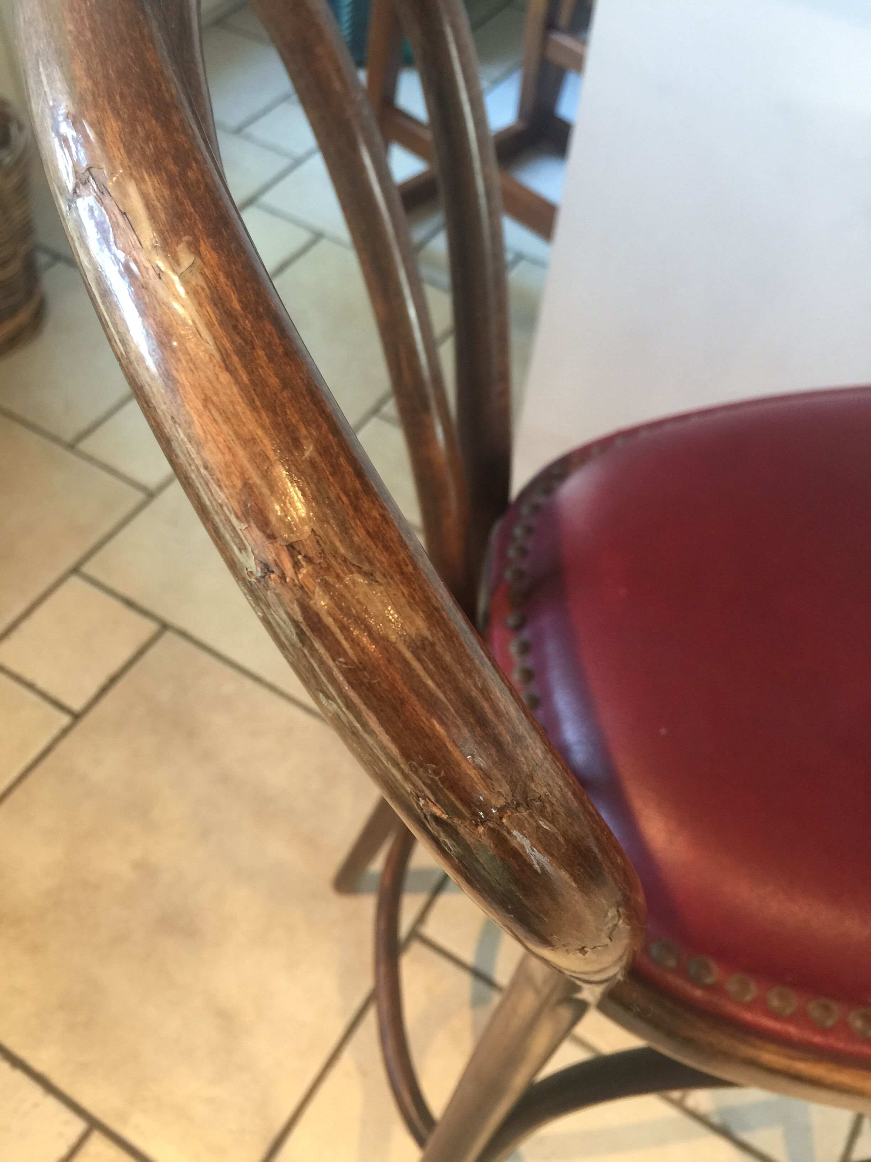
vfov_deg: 61.7
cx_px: 436
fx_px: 973
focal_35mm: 29
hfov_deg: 48.2
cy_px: 581
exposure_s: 1/17
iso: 64
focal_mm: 4.15
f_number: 2.2
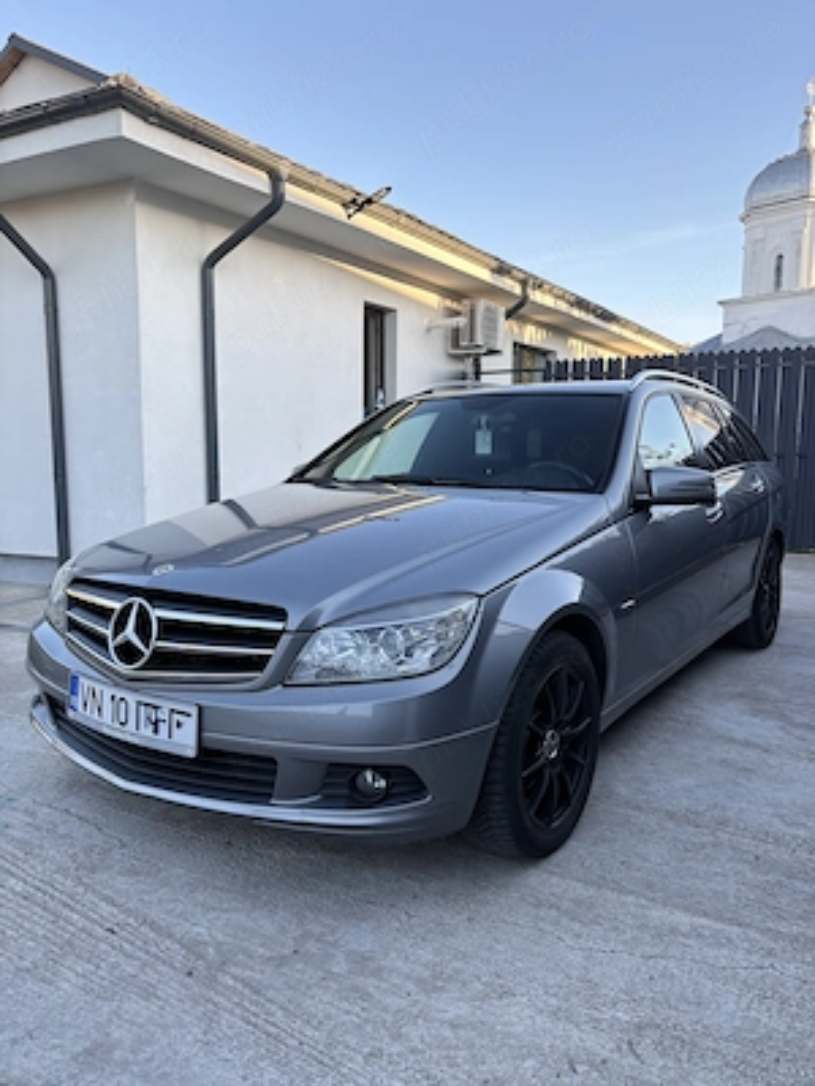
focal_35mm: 26
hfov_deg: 53.1
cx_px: 408
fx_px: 816
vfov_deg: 67.3
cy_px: 543
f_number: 1.6
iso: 64
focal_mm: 5.96
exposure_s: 1/275
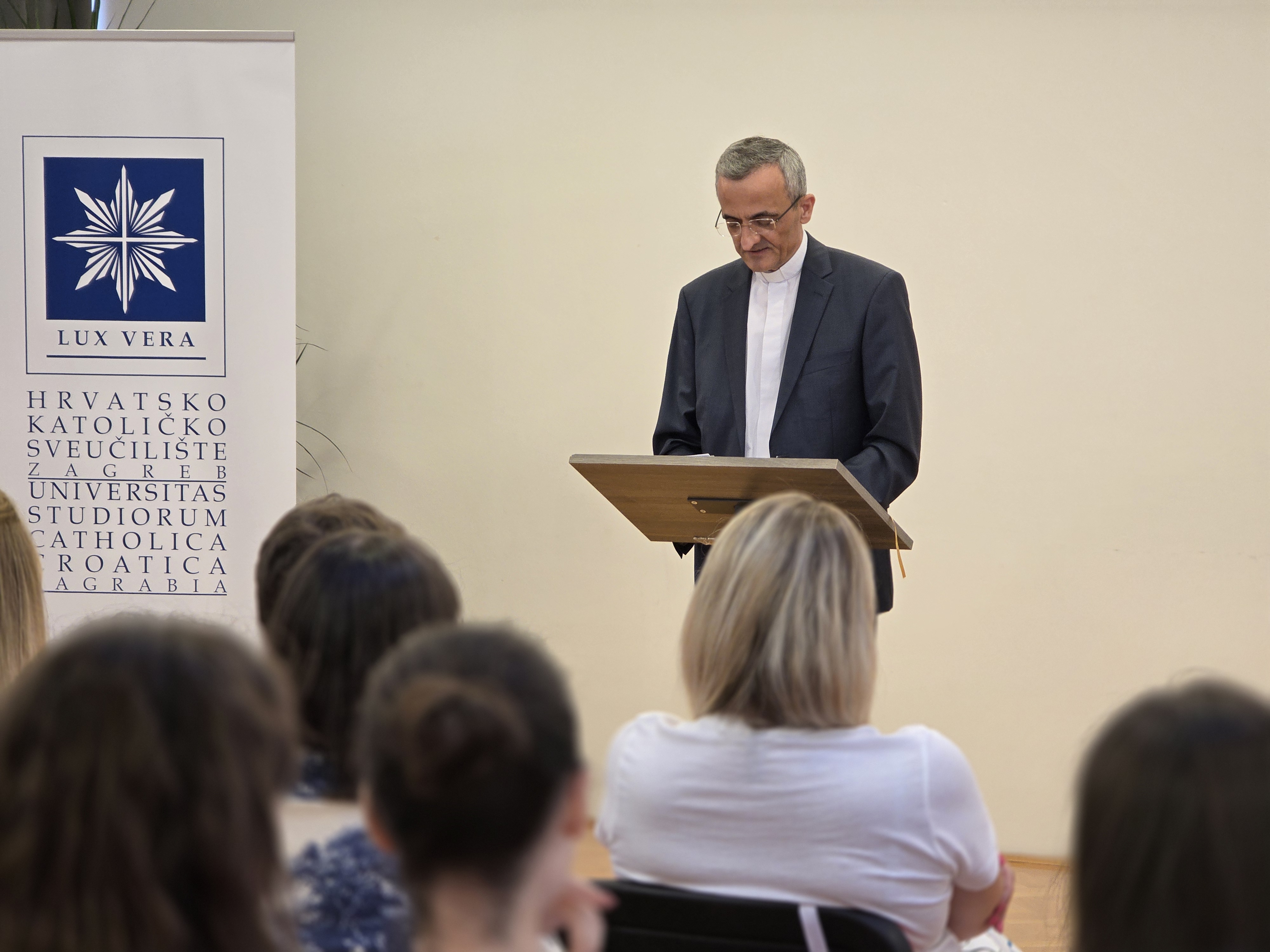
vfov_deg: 12.9
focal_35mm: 115
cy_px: 476
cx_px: 635
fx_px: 4219
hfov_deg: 17.1
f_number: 3.4
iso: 250
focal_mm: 18.6
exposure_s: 1/33.3
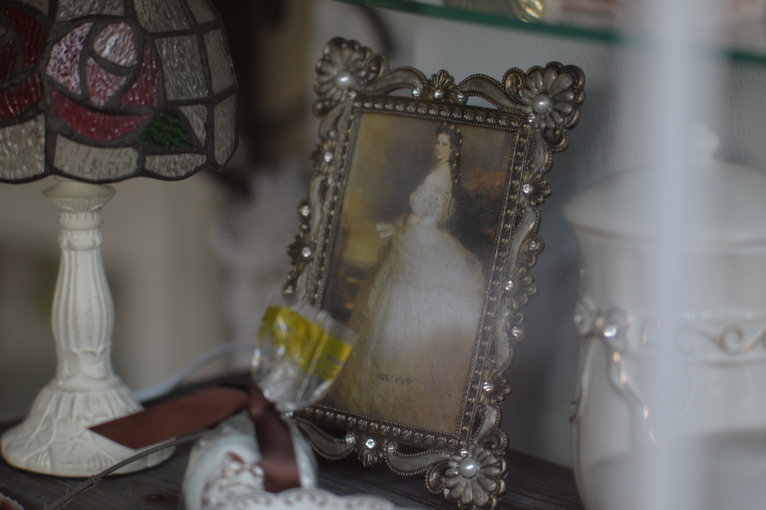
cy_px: 255
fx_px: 744
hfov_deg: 54.5
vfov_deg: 37.8
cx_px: 383
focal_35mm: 35
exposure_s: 1/500
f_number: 2.8
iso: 400
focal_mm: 35
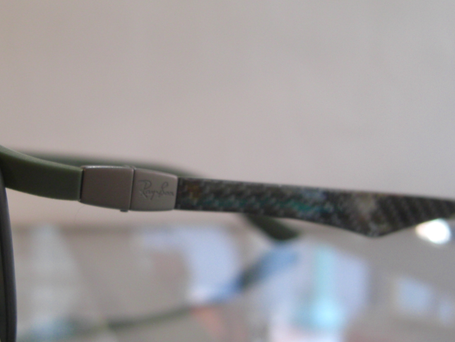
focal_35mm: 64
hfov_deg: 29.9
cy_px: 189
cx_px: 135
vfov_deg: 22.9
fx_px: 841
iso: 200
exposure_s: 1/60
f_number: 2.8
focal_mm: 7.9
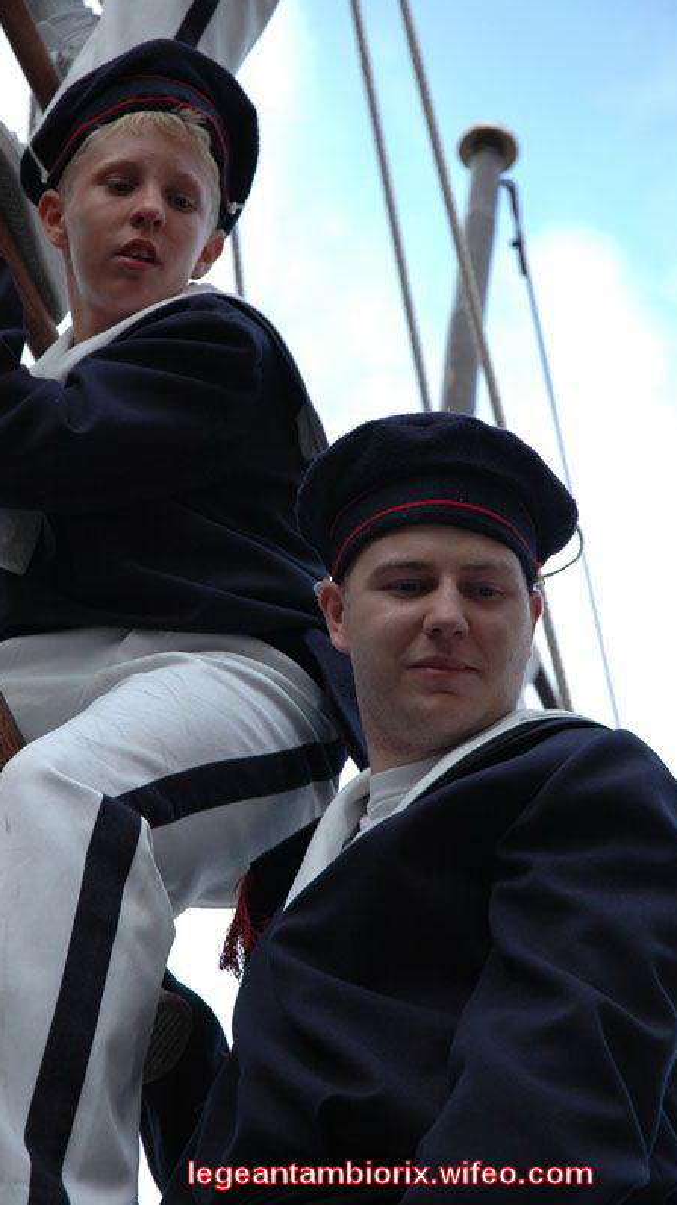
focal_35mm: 98
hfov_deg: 12.3
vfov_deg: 21.8
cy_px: 600
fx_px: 3129
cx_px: 303
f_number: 4.5
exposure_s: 1/320
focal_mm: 62
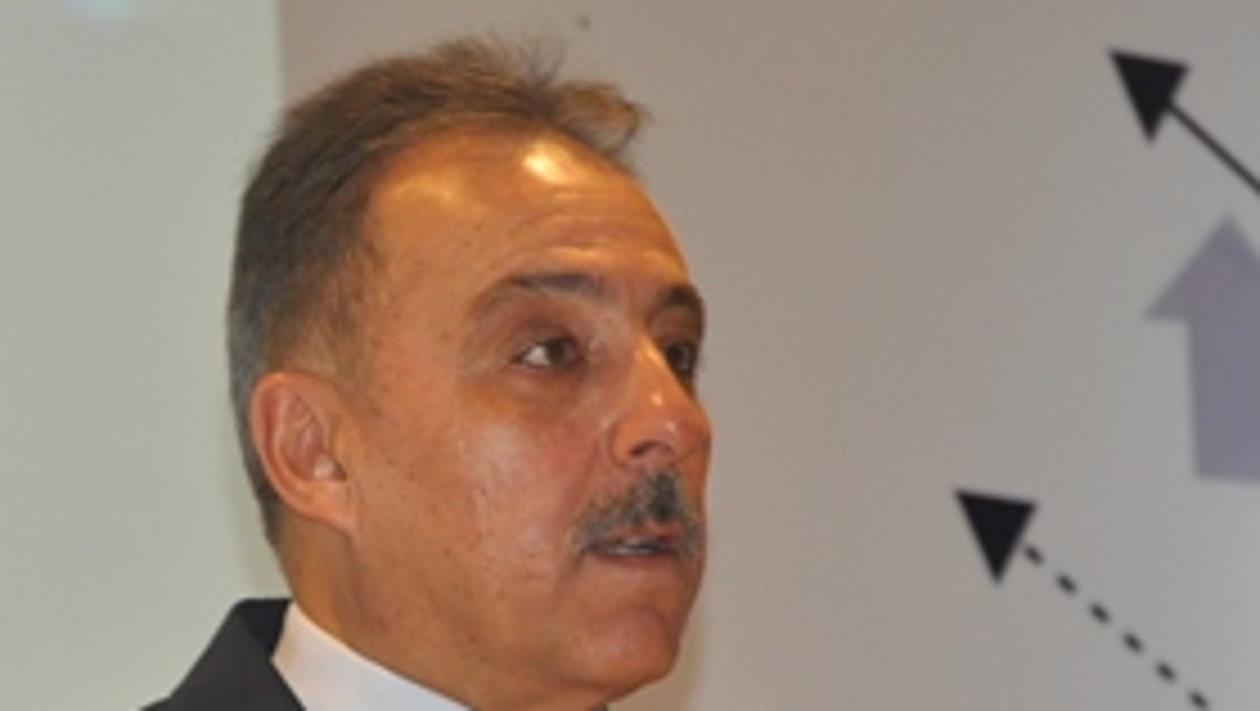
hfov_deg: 8.6
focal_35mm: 251
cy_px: 574
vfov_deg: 4.8
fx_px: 8392
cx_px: 302
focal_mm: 70
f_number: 4.5
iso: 800
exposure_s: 1/60
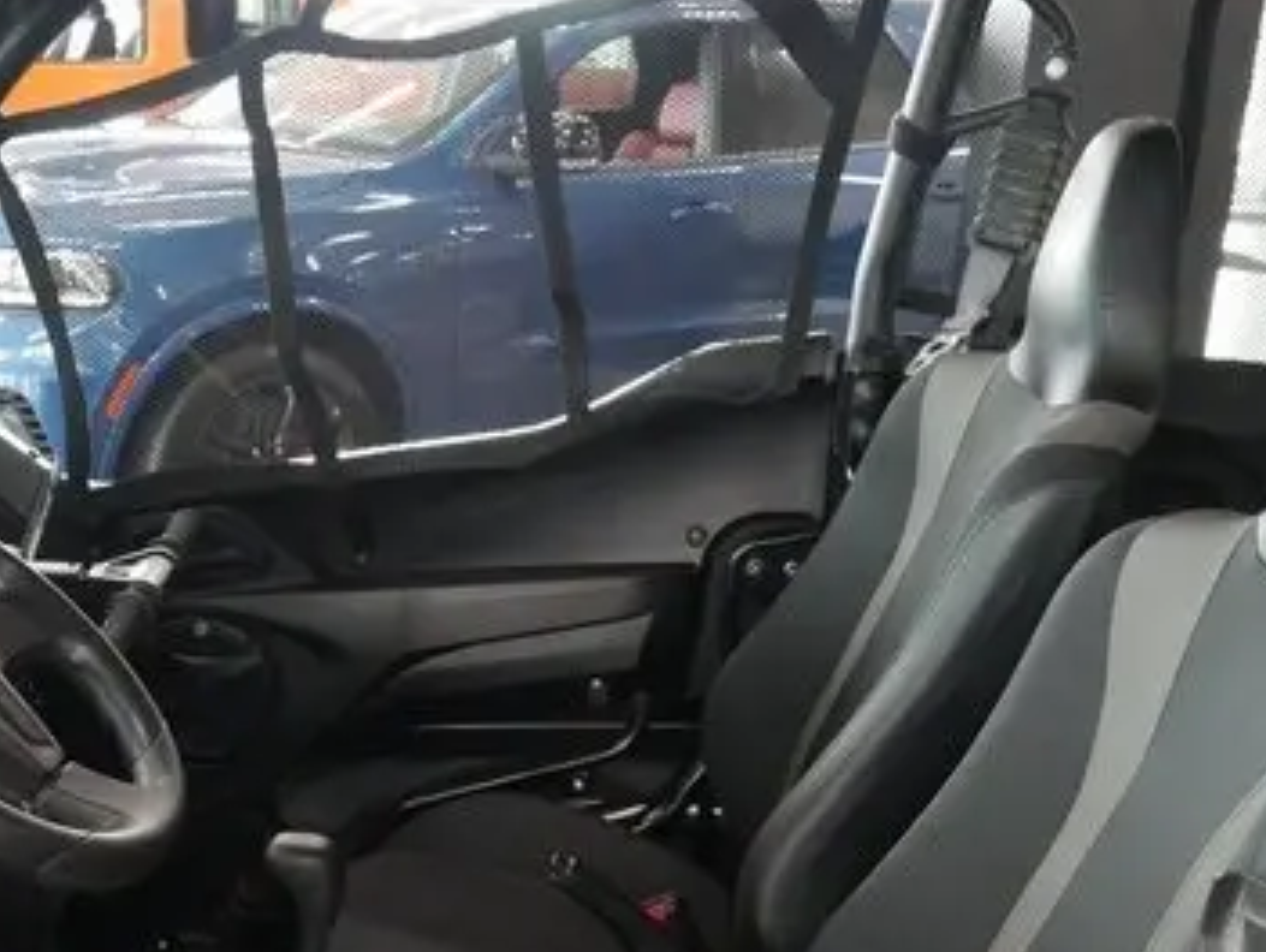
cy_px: 676
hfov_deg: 37.1
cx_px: 422
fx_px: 1867
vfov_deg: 28.3
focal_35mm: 51
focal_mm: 14
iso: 2500
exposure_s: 1/60
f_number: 5
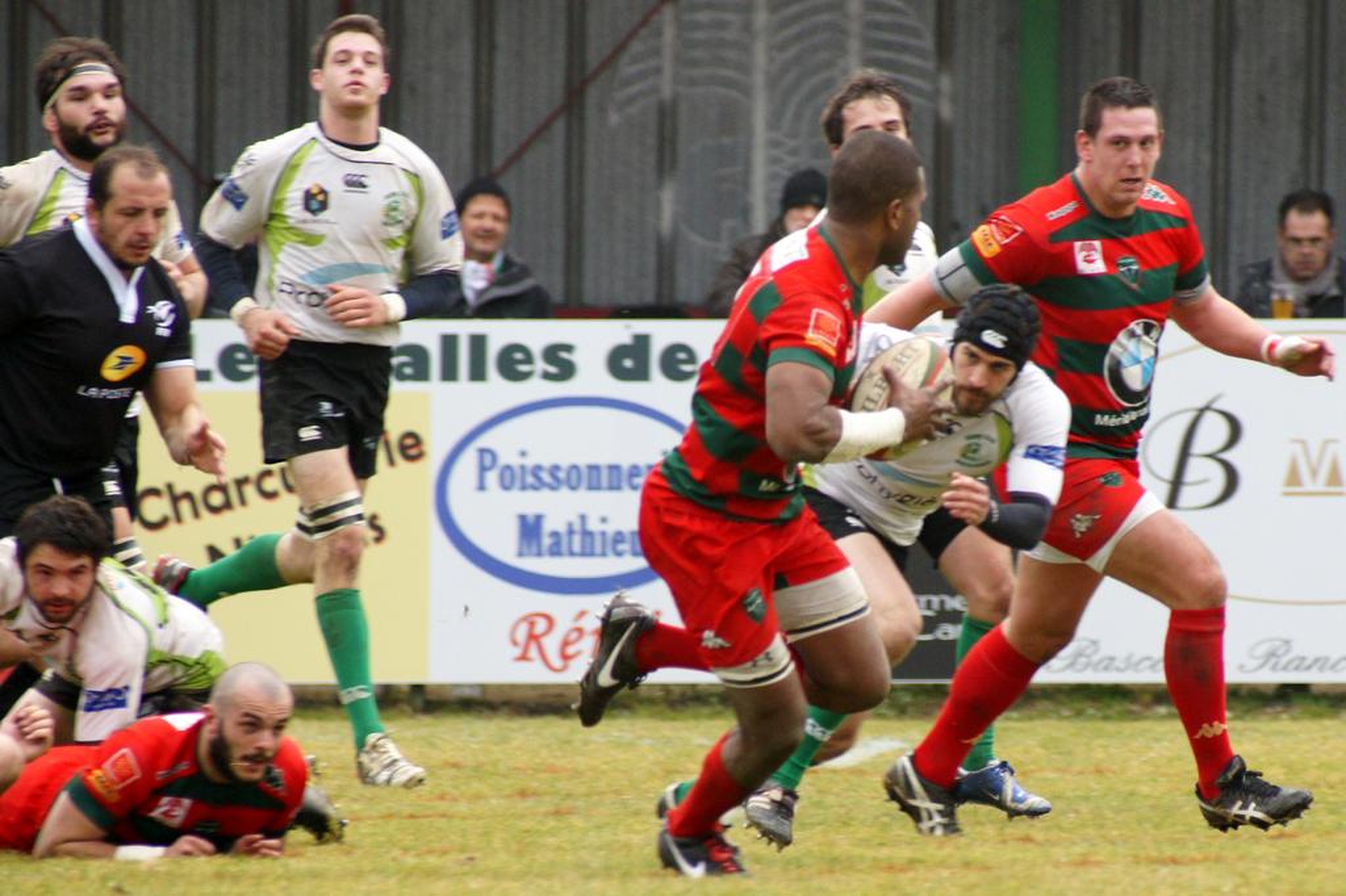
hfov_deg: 4.6
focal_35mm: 450
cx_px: 673
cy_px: 448
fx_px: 16819
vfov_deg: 3.1
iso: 800
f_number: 5.6
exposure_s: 1/640
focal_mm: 300
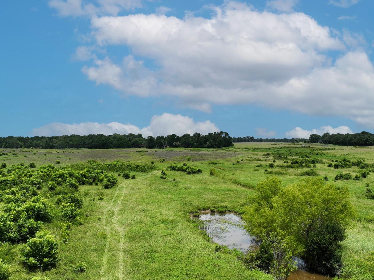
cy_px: 173
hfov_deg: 52.6
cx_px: 205
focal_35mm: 35
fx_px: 378
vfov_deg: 40.4
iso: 100
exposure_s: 1/2500
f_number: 2.8
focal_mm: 12.29
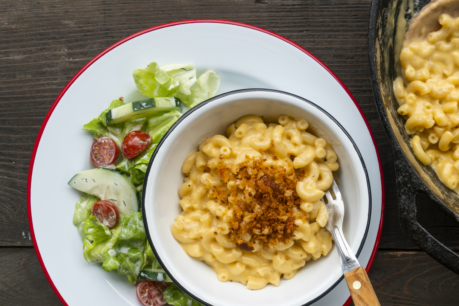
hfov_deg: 34.7
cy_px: 204
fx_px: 727
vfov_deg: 23.7
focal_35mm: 57
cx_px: 310
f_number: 6.3
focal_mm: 38
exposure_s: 1/200
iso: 100
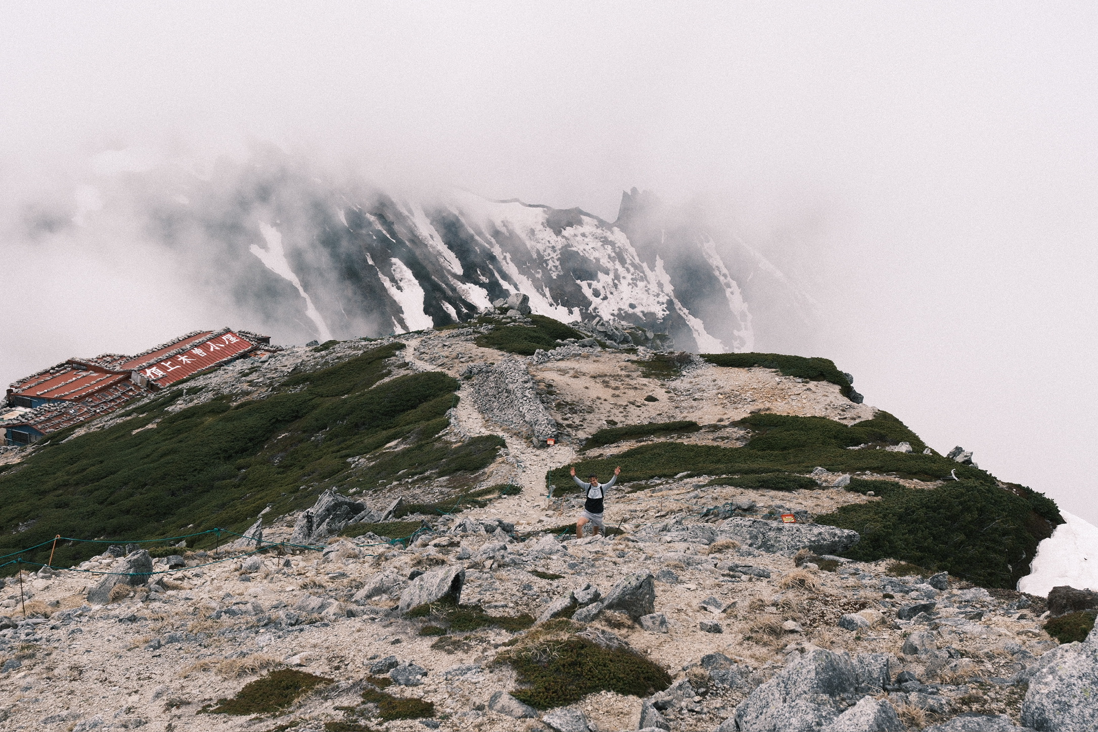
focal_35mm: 42
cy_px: 366
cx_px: 549
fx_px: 1281
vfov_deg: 31.9
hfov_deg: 46.4
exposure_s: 1/280
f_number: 8
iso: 125
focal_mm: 27.9
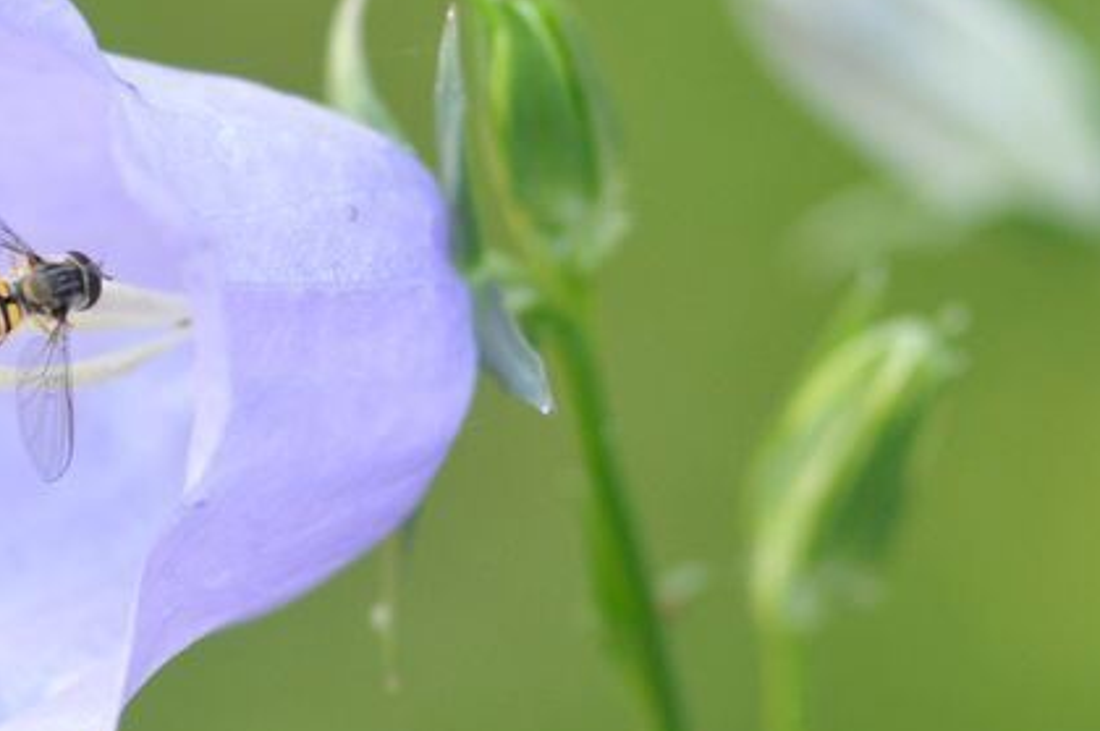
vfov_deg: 3.7
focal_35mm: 375
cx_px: -37
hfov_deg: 5.5
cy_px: 341
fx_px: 11451
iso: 800
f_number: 4.5
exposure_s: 1/125
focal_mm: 105
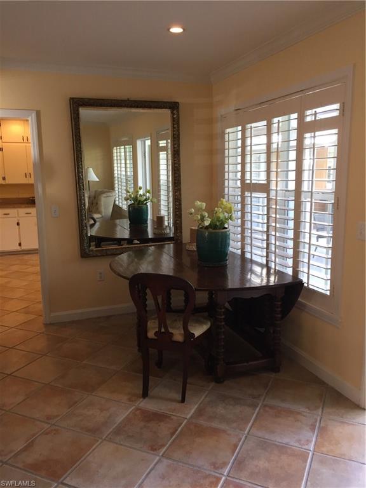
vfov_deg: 61.7
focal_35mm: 29
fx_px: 409
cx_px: 183
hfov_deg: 48.2
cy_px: 244
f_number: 2.2
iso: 32
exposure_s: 1/30
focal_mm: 4.15
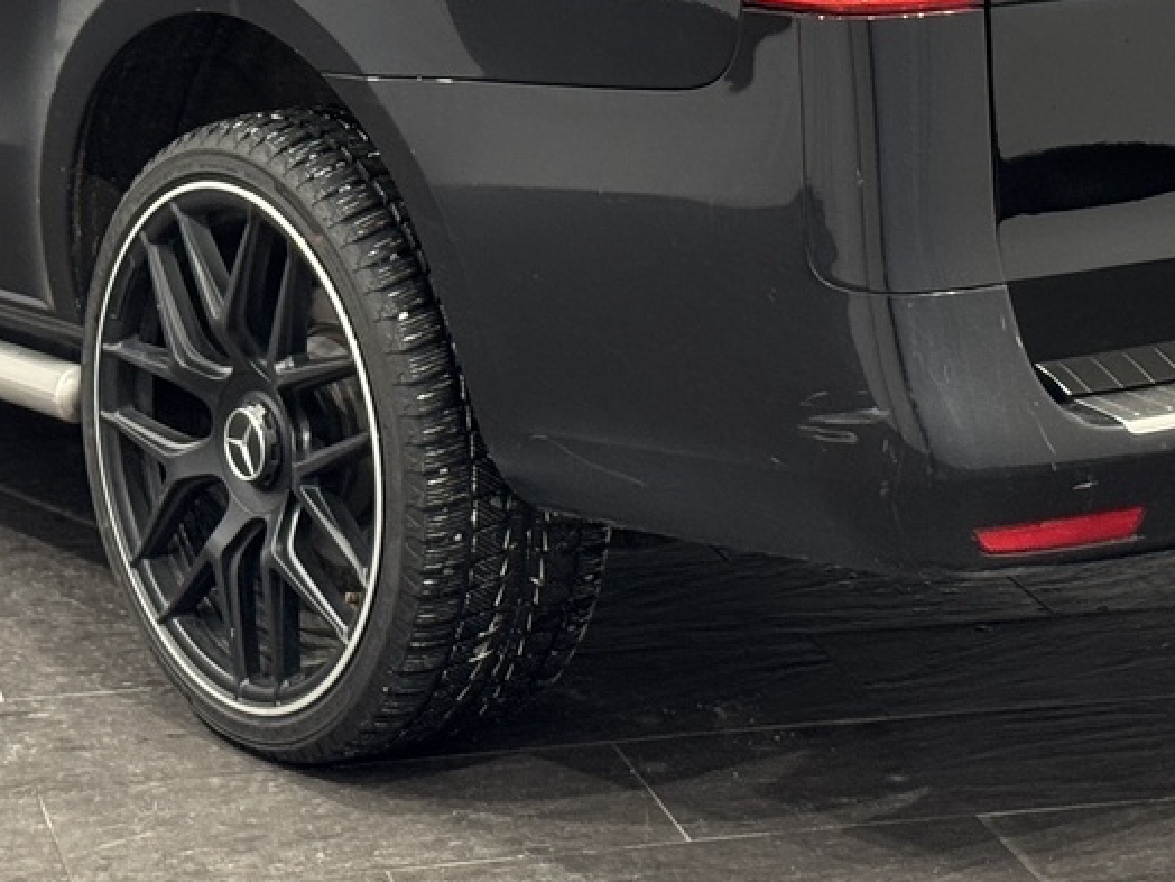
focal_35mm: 132
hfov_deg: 14.9
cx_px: 608
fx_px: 4481
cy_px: -141
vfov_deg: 11.0
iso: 125
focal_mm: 6.76
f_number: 1.78
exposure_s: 1/50
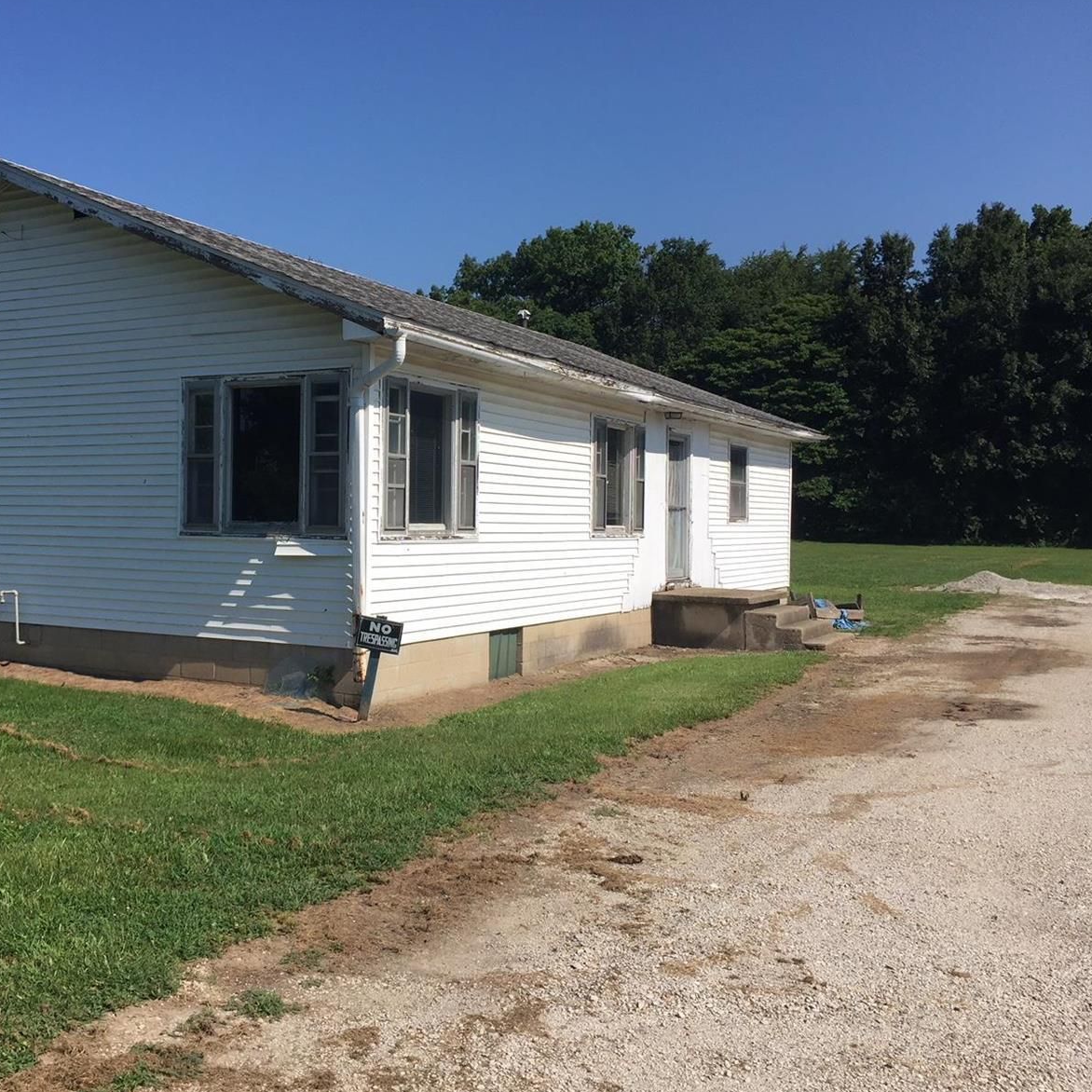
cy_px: 546
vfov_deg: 47.2
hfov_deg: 46.5
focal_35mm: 35
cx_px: 366
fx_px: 1249
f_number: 2.2
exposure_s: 1/2475
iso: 32
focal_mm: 4.15
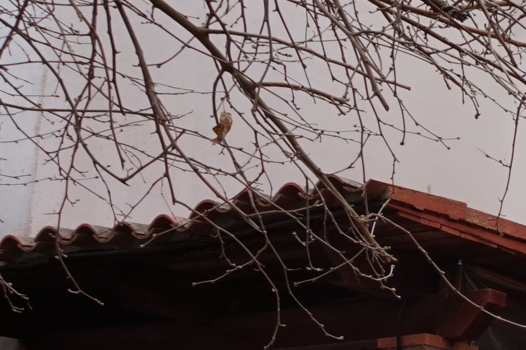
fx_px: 1635
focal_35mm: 112
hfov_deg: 13.9
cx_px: 1191
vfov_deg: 11.8
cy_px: 494
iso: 100
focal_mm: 16
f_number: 11
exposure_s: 1/60
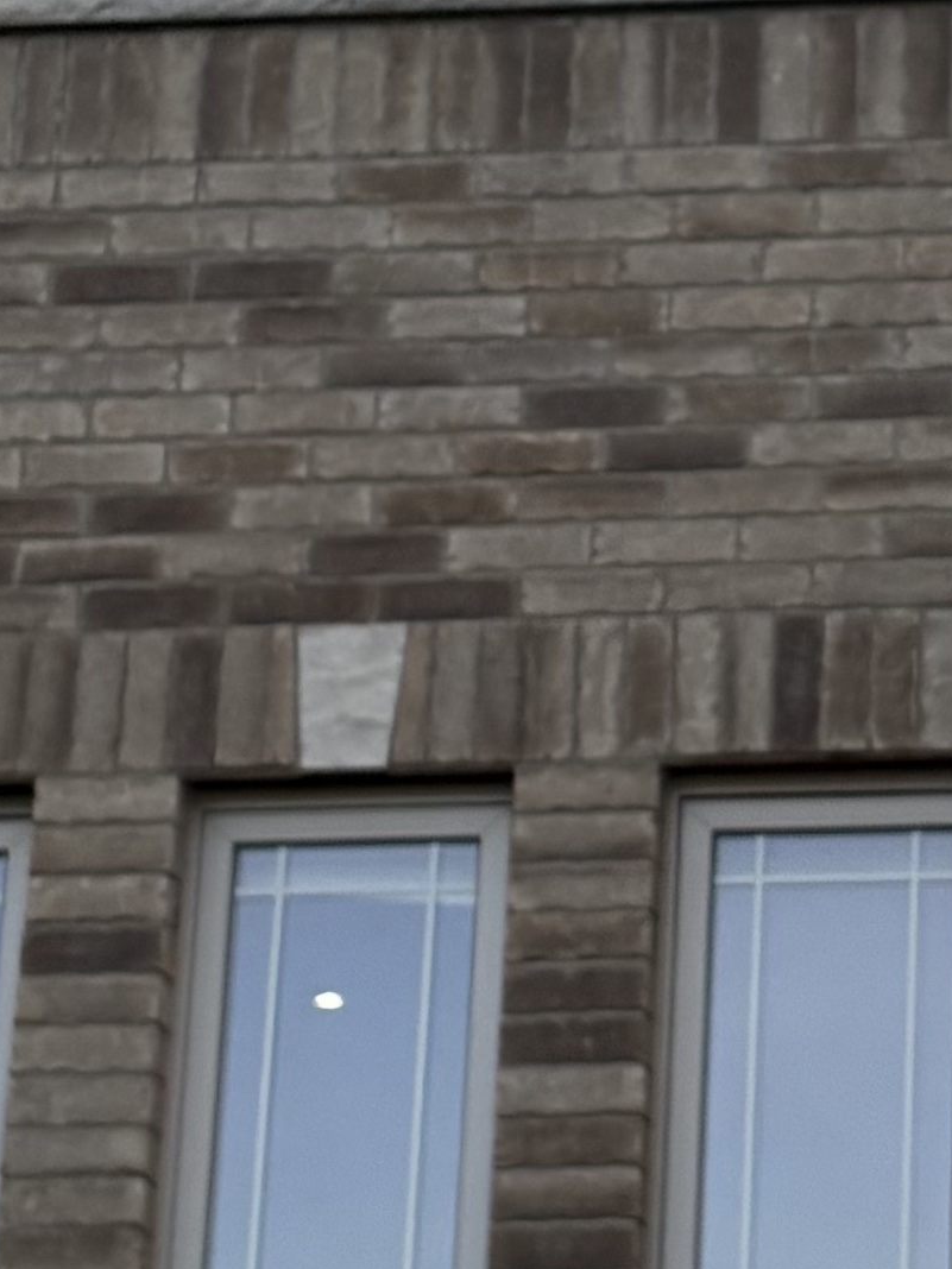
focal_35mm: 139
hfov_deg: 10.6
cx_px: 1019
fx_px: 5097
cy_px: 579
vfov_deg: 14.2
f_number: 1.6
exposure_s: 1/1550
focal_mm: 5.96
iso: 50
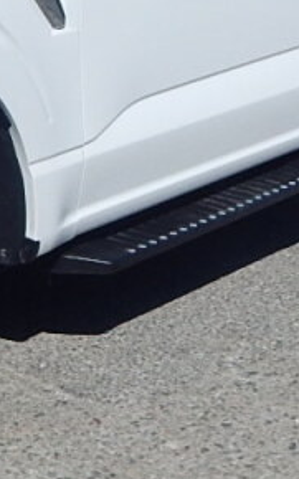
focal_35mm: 103
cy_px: 36
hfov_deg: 12.1
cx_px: -147
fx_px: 1344
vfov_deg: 19.8
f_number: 6
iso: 125
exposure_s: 1/1500
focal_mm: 4
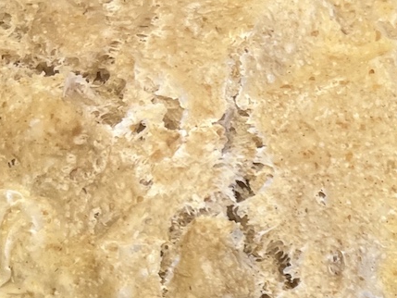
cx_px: 469
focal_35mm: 97
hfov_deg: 19.2
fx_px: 1113
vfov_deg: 14.4
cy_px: 421
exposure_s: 1/100
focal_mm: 5.7
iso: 125
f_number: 1.5
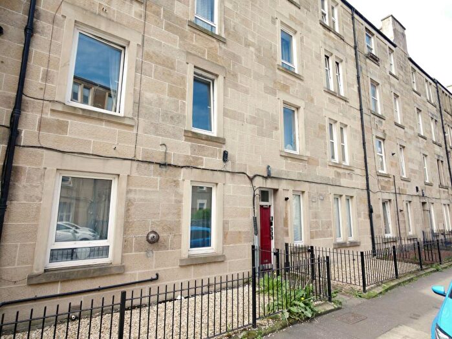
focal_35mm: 20
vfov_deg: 66.0
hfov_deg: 81.7
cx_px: 226
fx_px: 261
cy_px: 170
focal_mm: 10
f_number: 4.5
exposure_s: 1/160
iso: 200
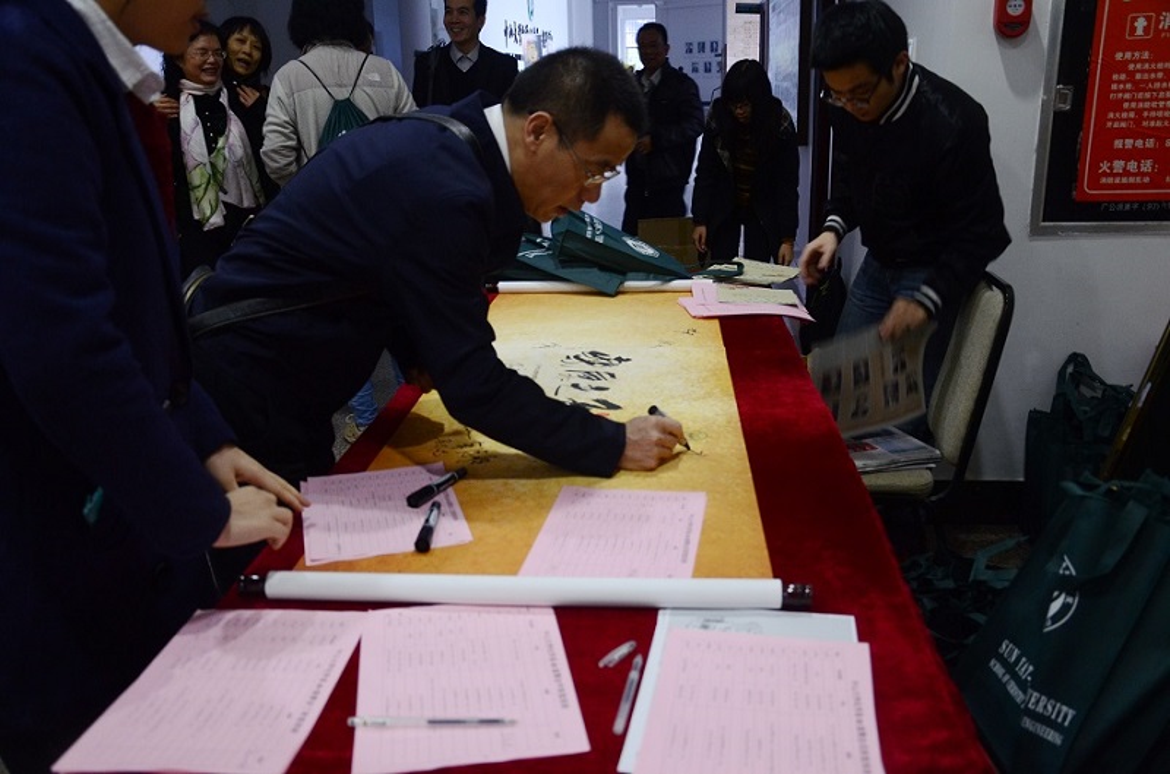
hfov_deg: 59.6
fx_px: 1021
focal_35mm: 32
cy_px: 387
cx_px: 585
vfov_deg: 41.5
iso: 1000
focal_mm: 21
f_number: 4
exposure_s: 1/60
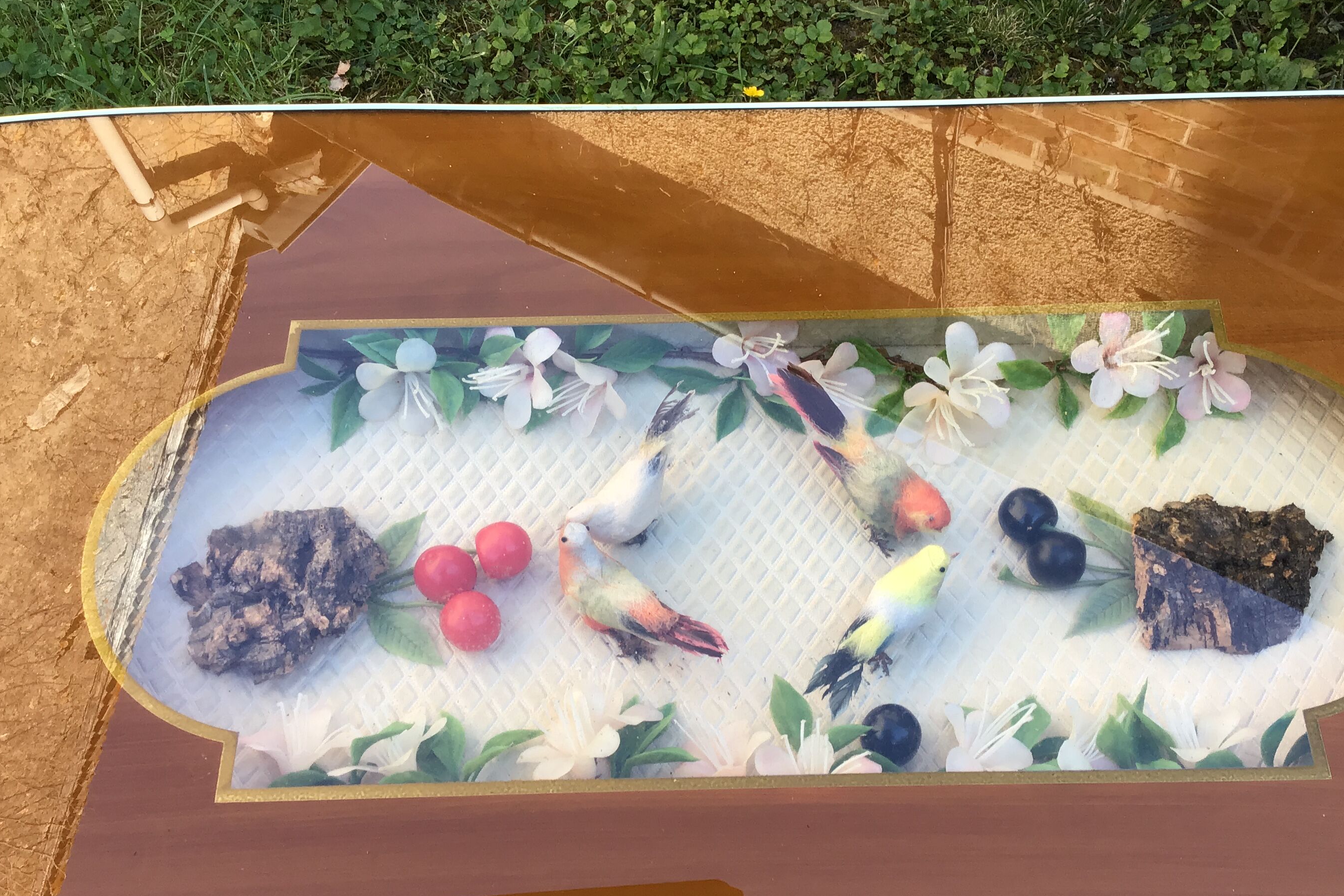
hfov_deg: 49.5
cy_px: 481
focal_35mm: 39
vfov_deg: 34.2
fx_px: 1456
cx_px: 722
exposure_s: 1/126
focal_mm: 3.3
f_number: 2.4
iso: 25
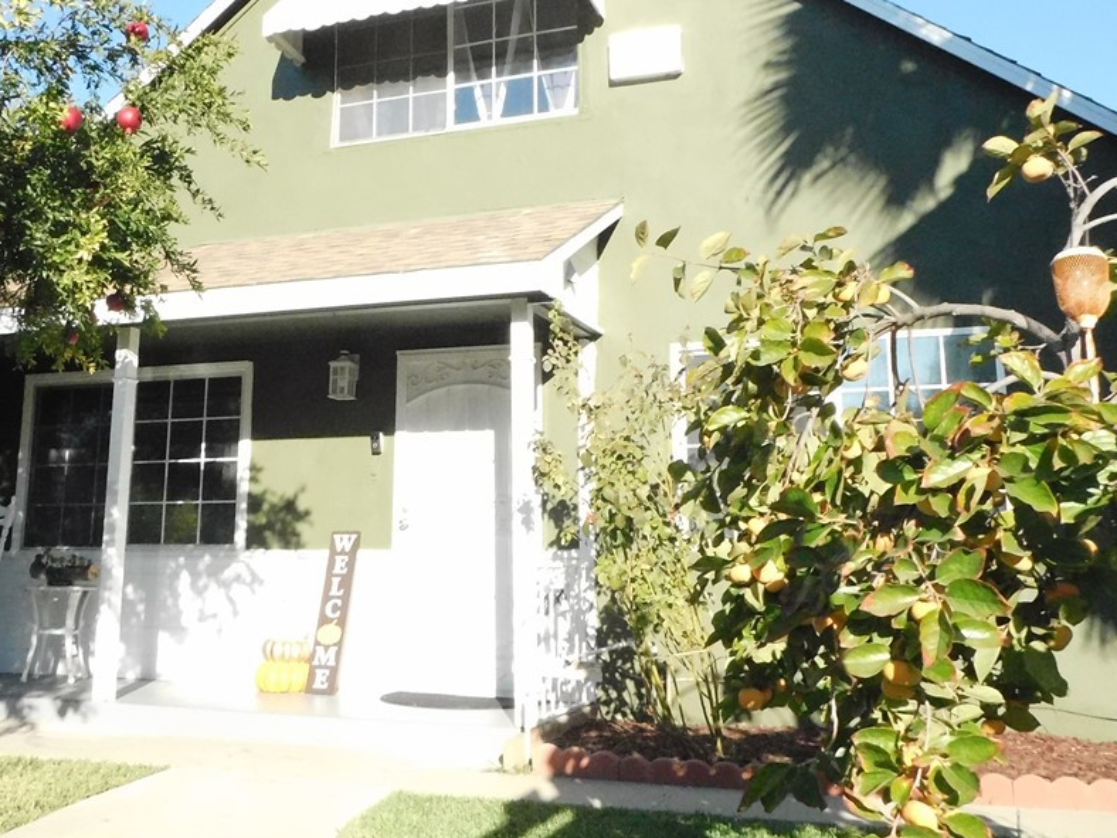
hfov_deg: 47.6
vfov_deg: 36.6
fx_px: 1258
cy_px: 305
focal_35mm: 39
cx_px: 452
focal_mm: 5.3
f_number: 6.4
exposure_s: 1/1500
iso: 1600
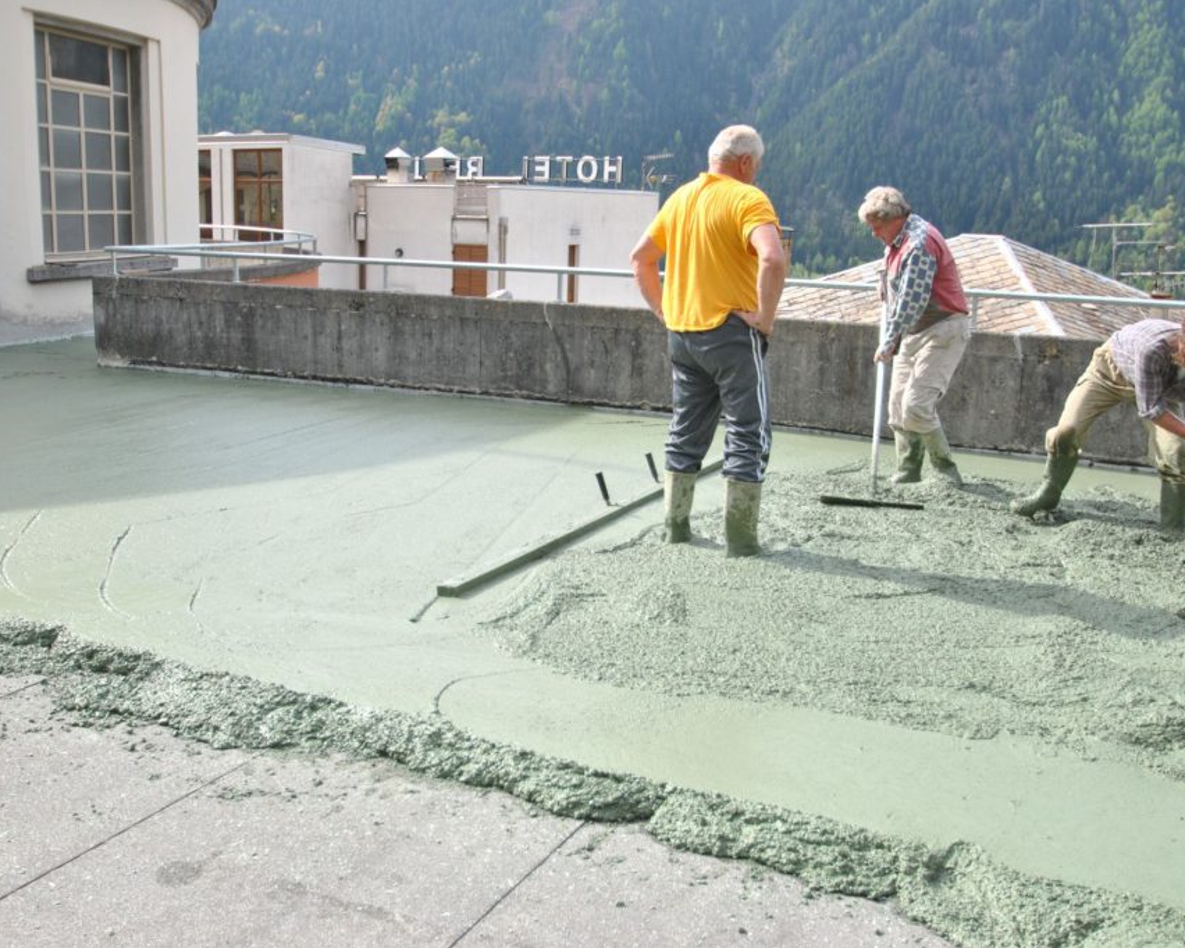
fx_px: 1248
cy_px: 475
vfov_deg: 41.6
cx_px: 595
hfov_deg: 50.8
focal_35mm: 36
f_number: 4.5
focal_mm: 21
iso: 200
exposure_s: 1/640
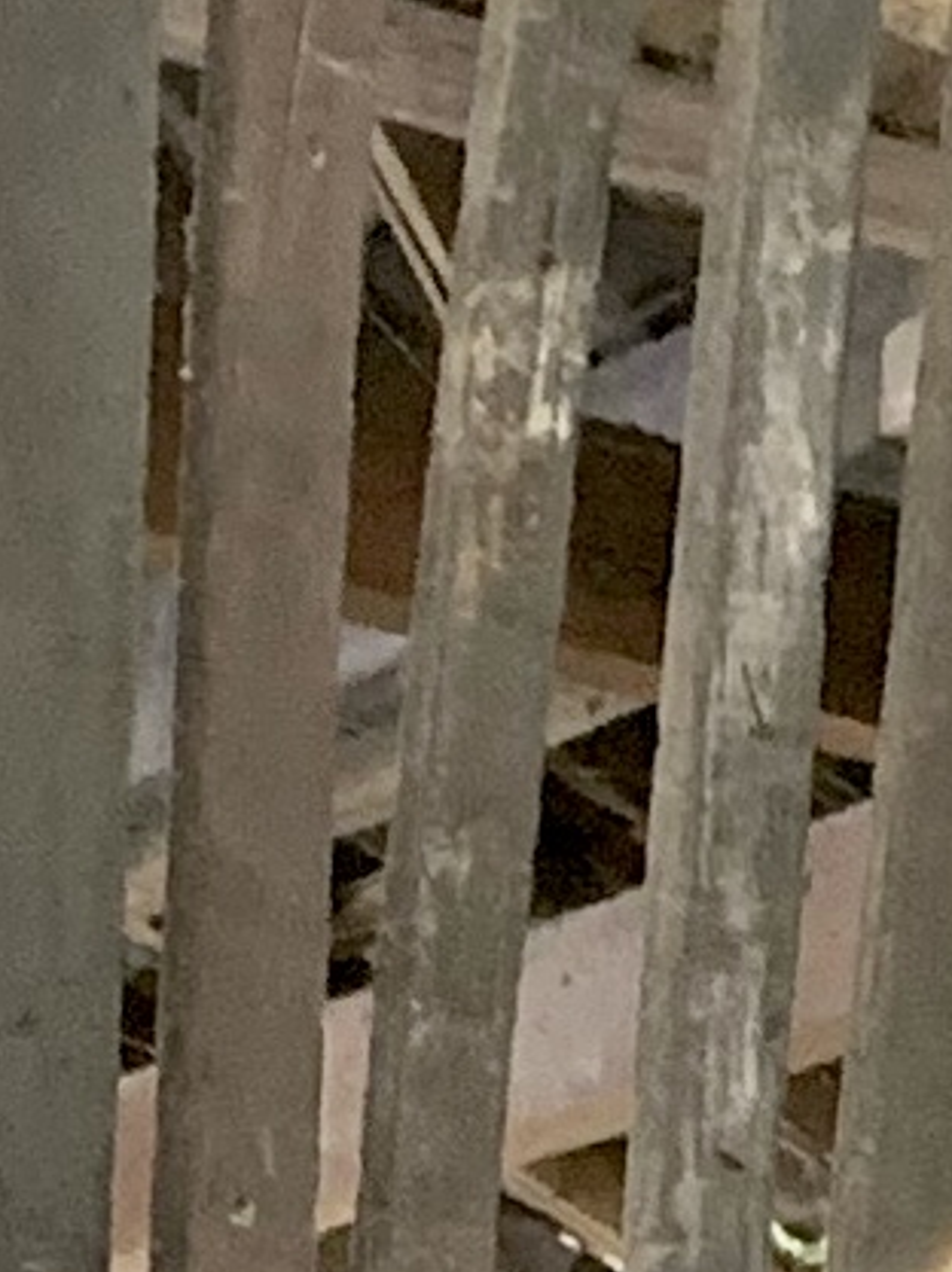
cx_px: 2169
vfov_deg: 12.1
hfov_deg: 10.1
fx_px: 4774
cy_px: 3061
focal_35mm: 130
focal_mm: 4.25
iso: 400
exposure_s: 1/40
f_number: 1.8
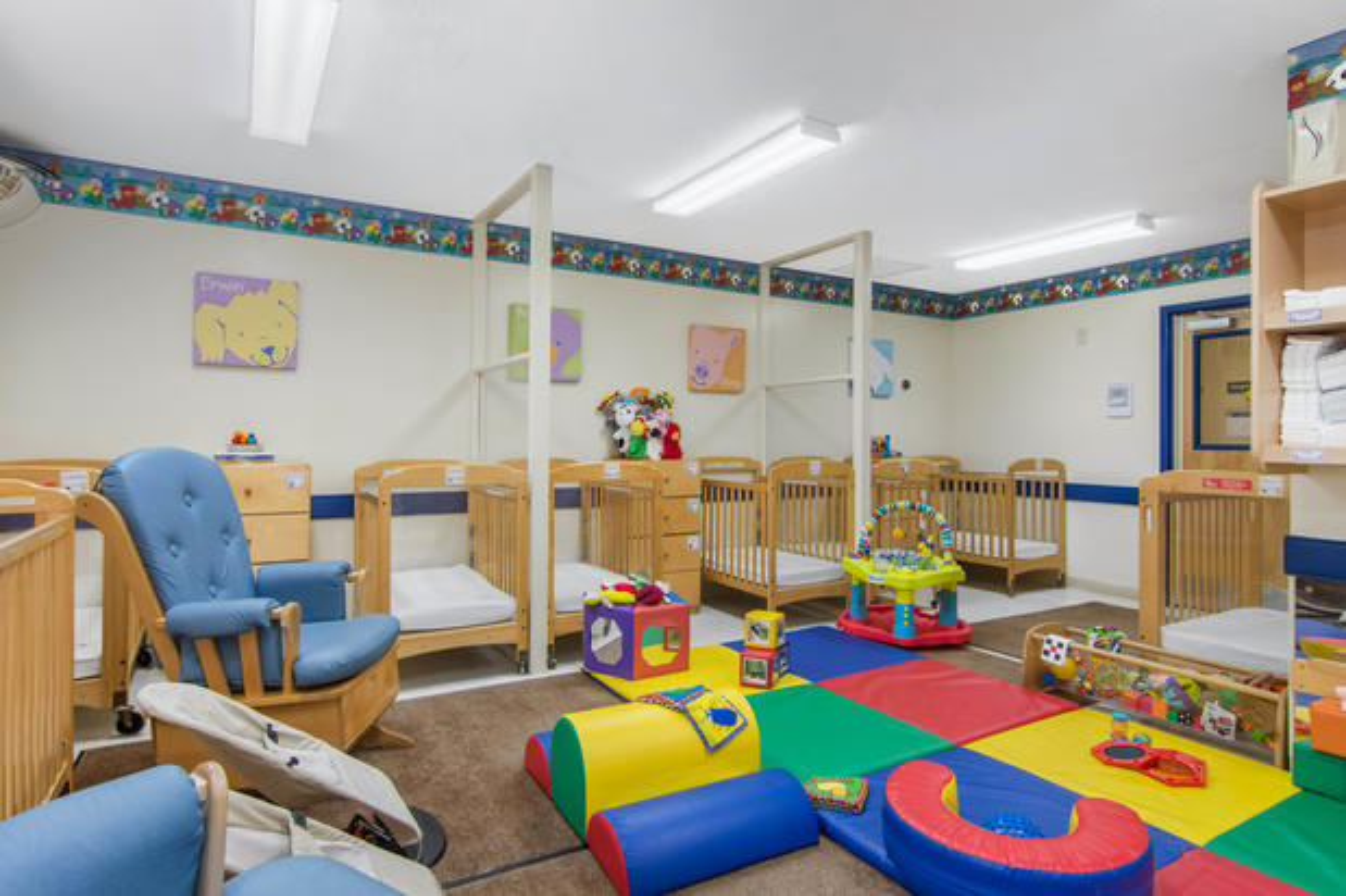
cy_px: 448
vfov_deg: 67.3
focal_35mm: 18
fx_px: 673
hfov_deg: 90.0
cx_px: 673
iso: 320
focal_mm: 12
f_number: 9
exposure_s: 1/30
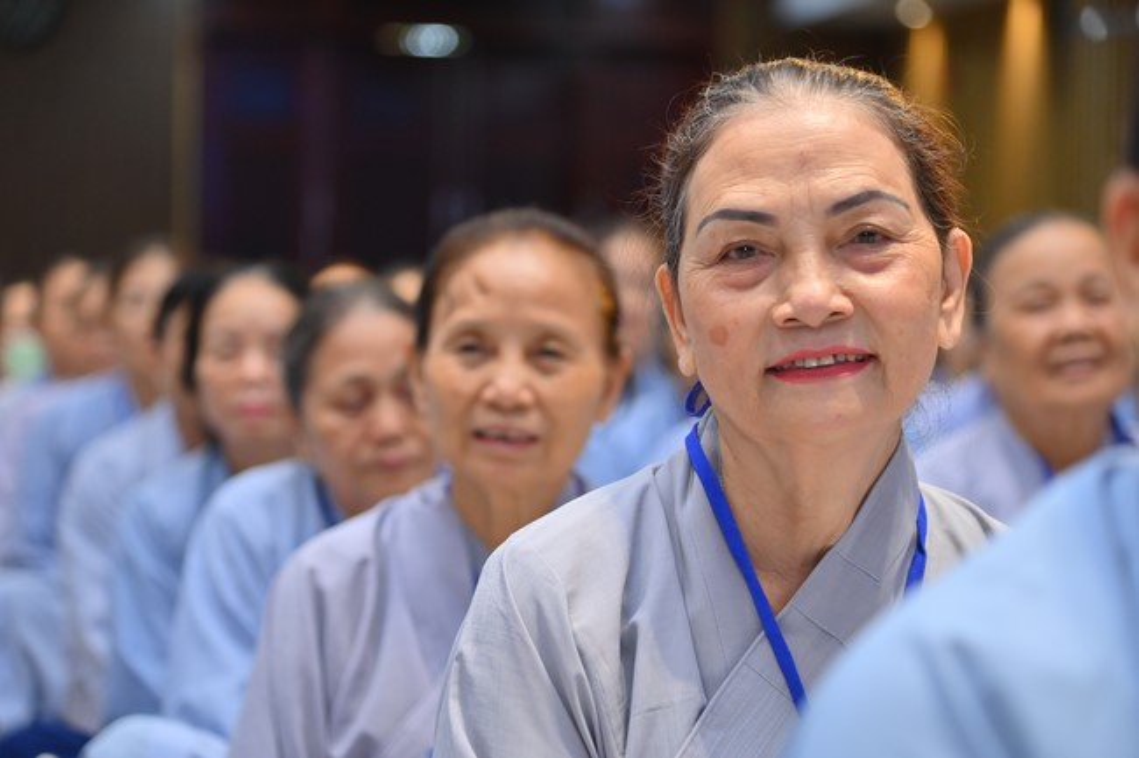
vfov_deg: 12.4
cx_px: 570
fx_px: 3479
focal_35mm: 110
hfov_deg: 18.6
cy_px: 379
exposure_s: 1/160
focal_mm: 110
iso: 1250
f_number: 4.5
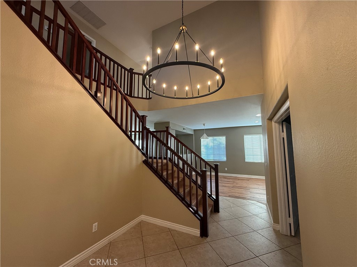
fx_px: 144
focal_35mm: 14
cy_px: 134
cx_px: 178
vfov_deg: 85.7
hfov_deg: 102.1
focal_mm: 2.22
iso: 250
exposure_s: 1/120
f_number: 2.2
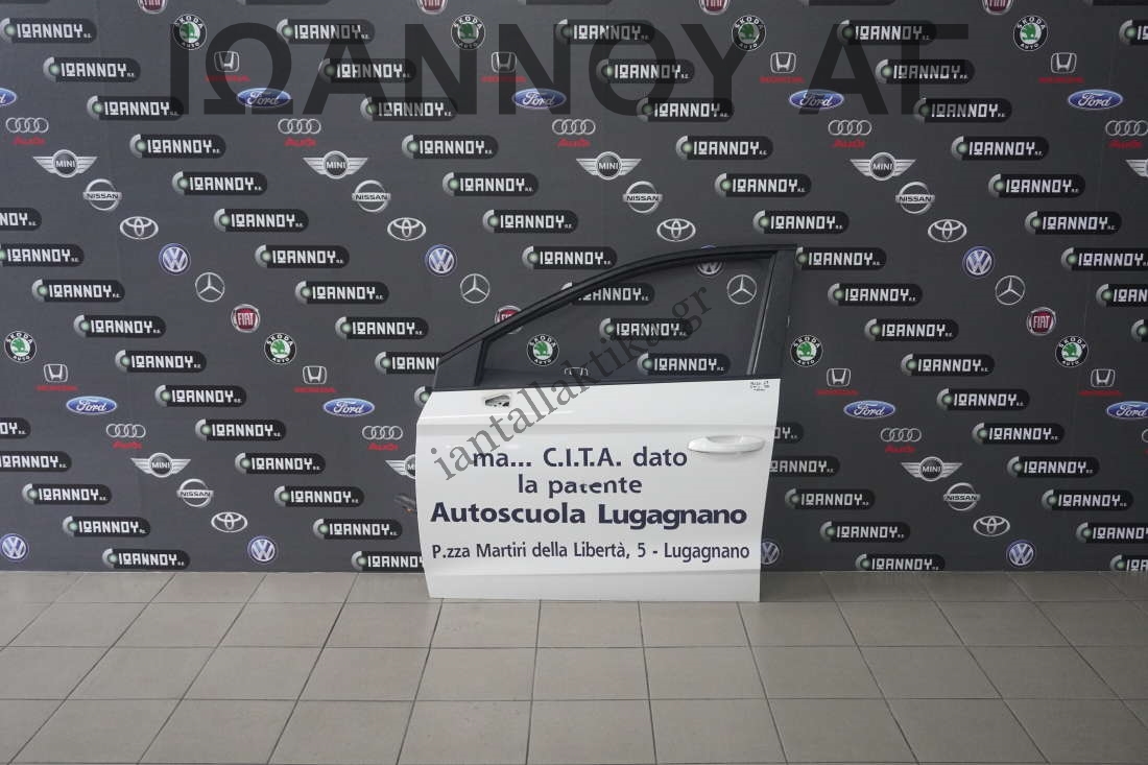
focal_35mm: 36
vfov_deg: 36.9
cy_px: 382
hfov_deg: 53.1
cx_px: 574
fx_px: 1148
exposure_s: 1/160
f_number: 4.5
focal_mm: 24
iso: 2500
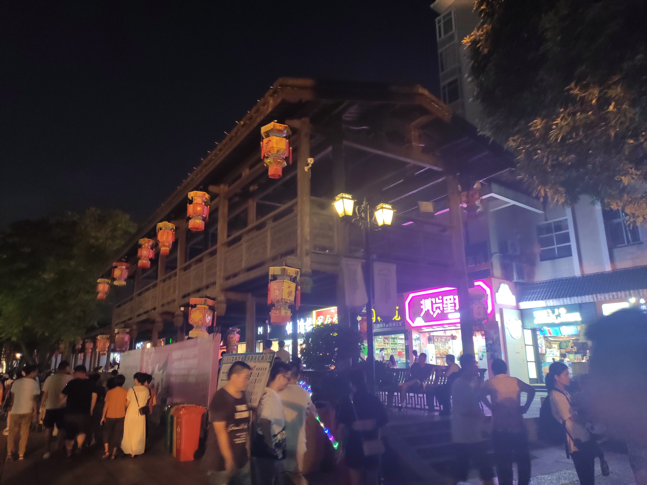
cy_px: 242
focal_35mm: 25
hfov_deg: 69.4
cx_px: 324
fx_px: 467
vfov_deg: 54.9
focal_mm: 4.74
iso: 513
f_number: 1.79
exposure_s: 1/20
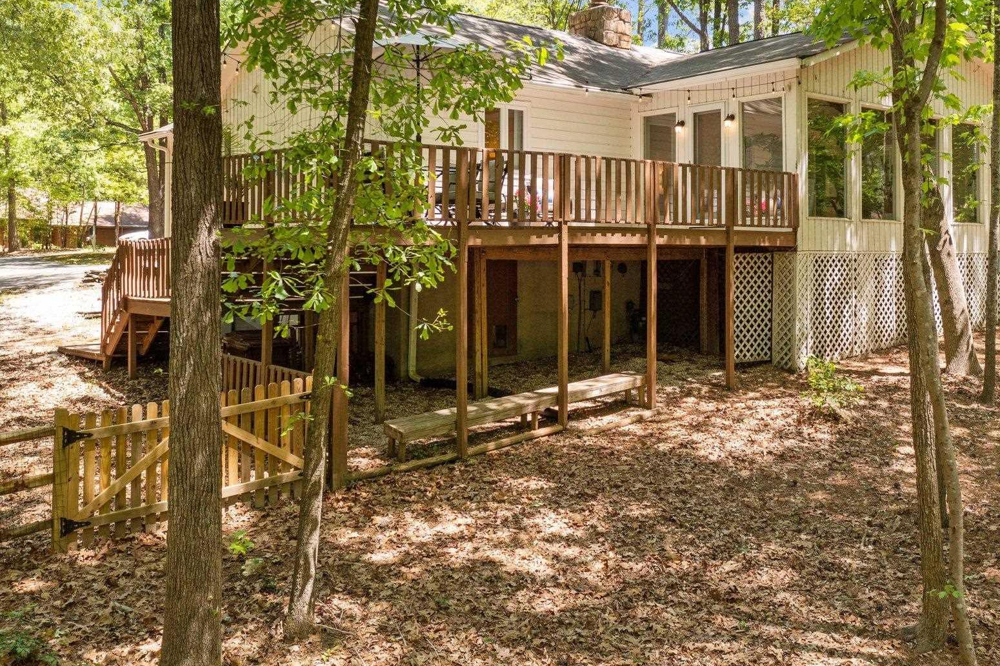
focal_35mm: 37
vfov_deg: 35.7
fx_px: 1027
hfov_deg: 51.7
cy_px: 245
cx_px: 578
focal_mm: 10.26
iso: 100
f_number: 4
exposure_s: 1/120
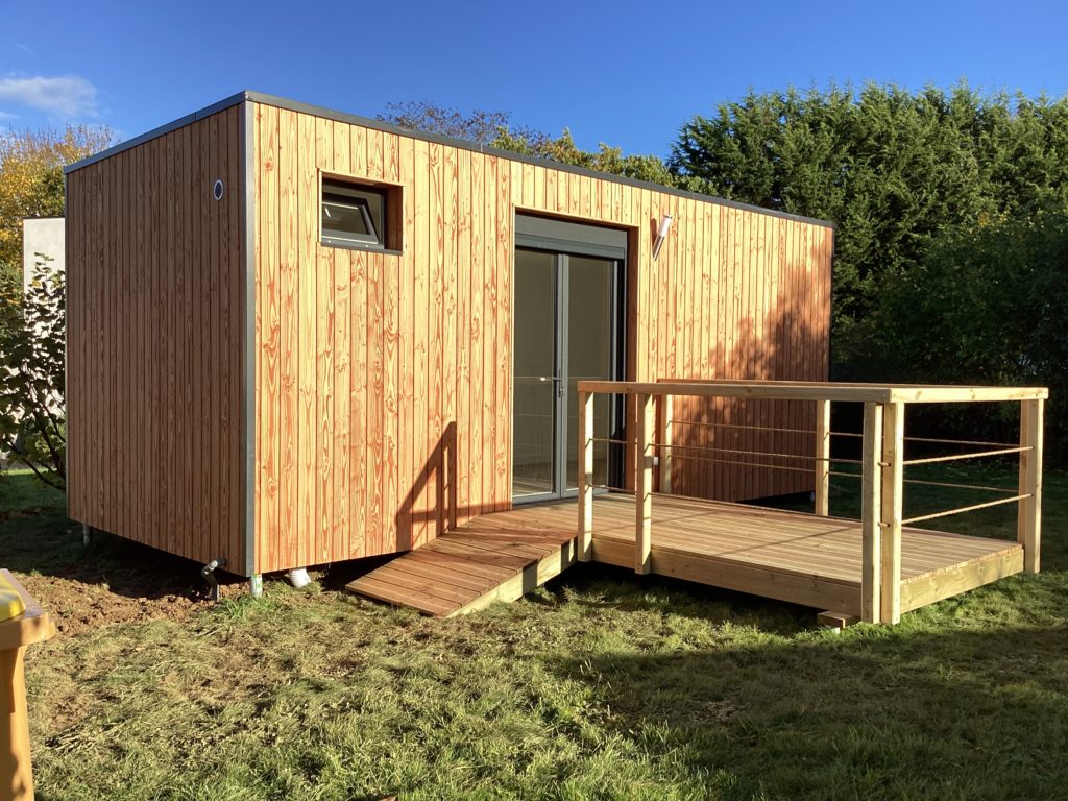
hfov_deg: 58.4
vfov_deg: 45.4
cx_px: 534
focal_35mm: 31
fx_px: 956
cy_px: 400
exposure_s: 1/702
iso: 25
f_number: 2.4
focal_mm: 3.3
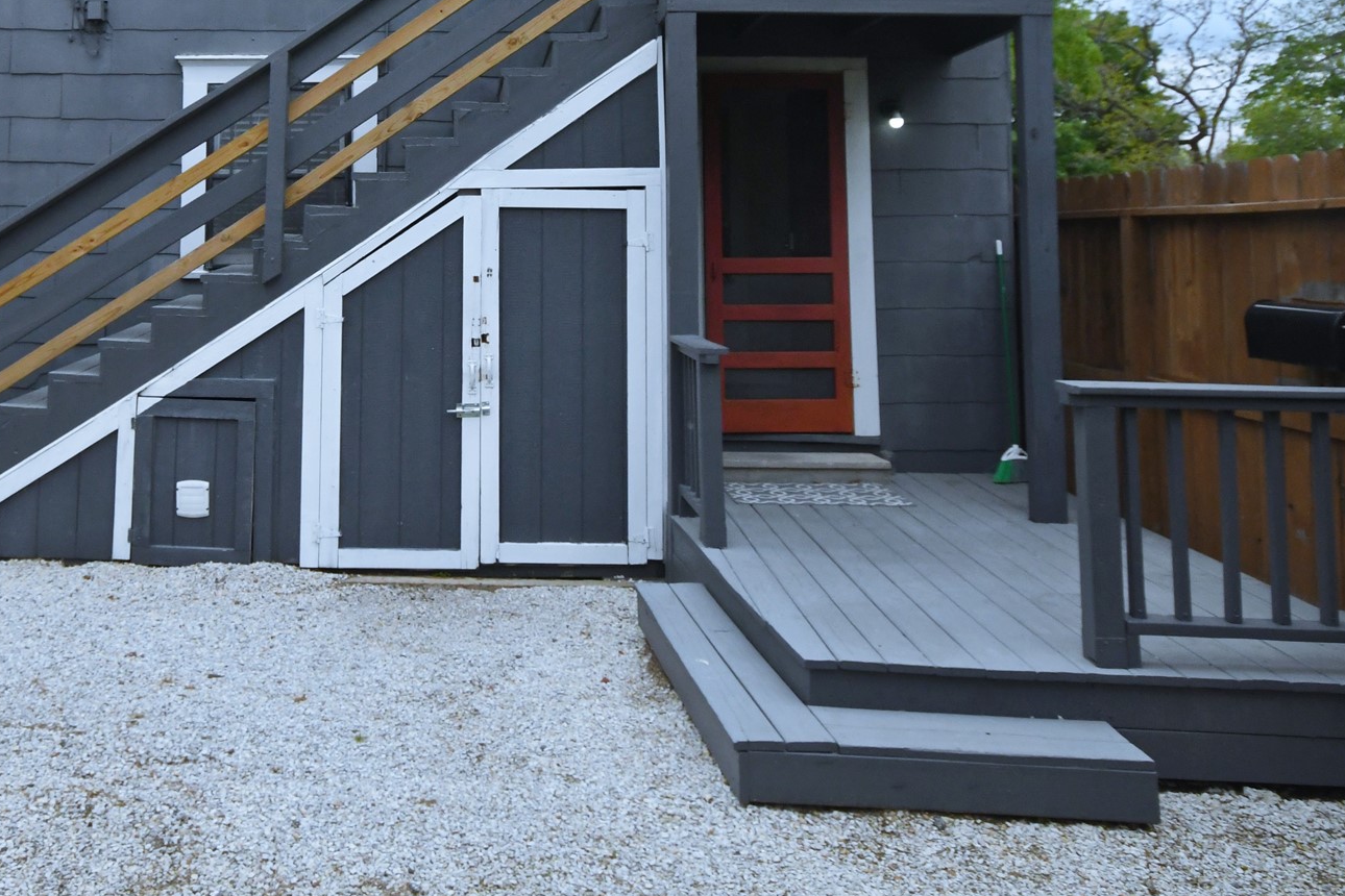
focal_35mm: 33
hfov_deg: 56.0
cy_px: 164
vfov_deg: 38.5
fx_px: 1227
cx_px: 424
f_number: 9
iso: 1400
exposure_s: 1/1000
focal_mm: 13
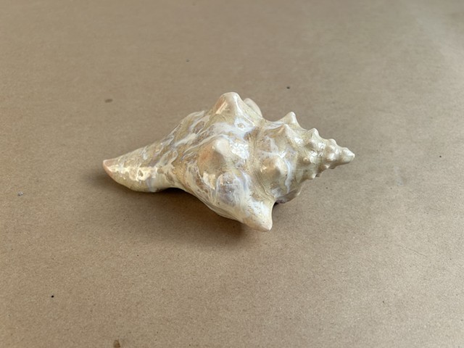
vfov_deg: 53.1
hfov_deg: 67.3
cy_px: 174
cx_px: 232
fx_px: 349
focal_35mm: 26
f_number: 1.5
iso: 32
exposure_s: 1/121
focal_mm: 5.7
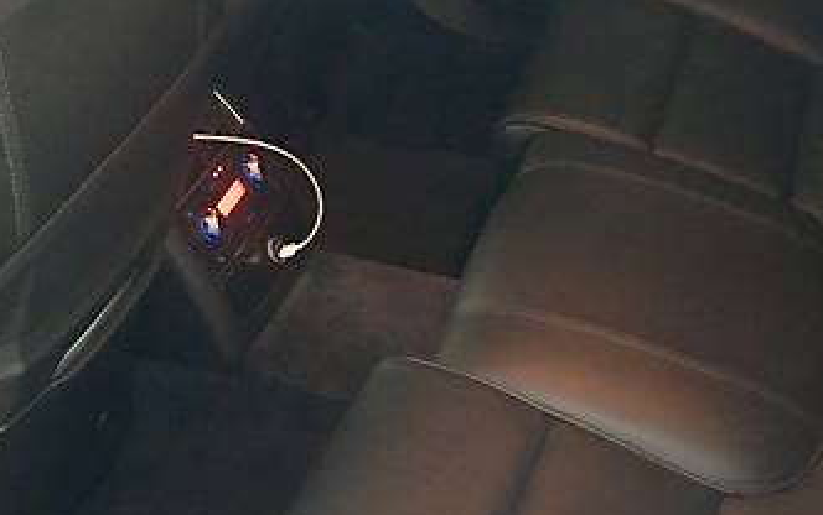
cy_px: 243
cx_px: 426
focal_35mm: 74
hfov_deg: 27.8
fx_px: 1661
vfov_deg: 17.6
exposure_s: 1/4
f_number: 2.2
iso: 100
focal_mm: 4.2
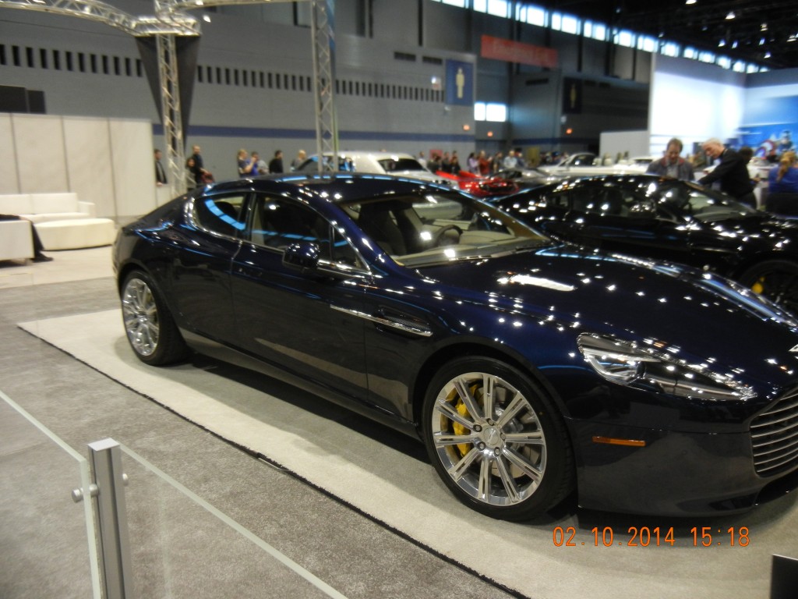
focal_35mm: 30
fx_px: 692
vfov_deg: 46.8
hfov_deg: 60.0
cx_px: 399
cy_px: 300
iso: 400
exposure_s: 1/56.1
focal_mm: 5.4
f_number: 3.5
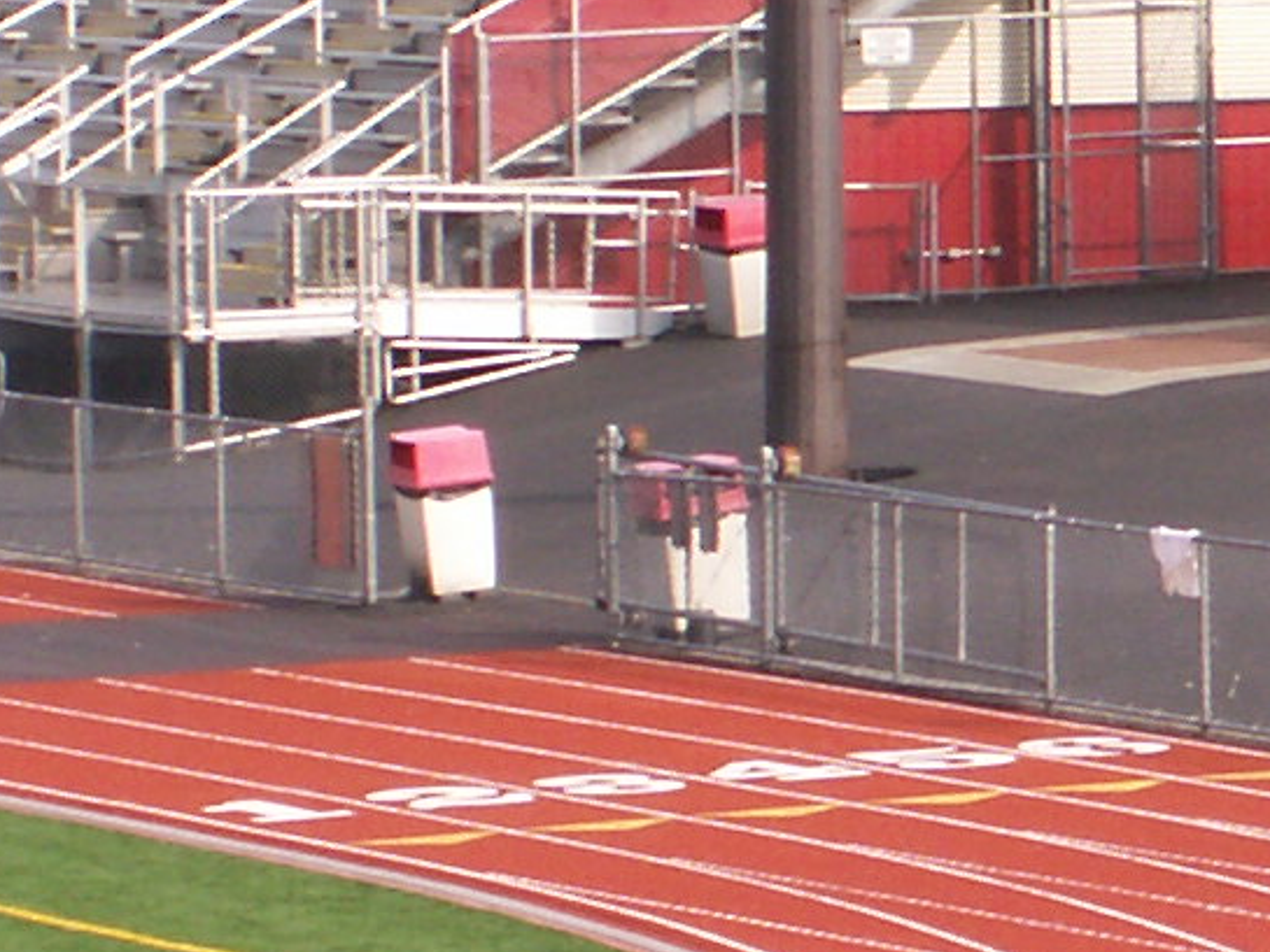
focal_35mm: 315
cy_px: 354
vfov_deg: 4.7
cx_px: 2260
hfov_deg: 6.2
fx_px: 11559
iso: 50
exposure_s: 1/160
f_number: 6.3
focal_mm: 10.15
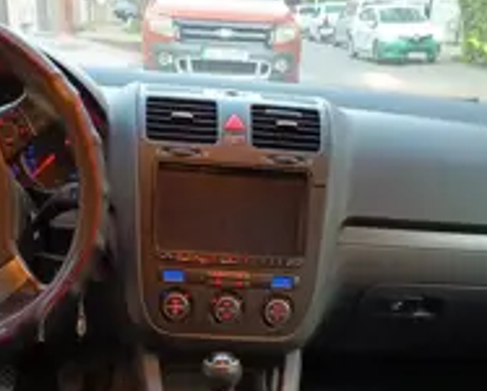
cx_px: 227
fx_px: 721
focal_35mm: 50
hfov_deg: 37.3
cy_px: 459
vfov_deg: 27.1
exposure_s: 1/16.7
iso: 1670
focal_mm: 5.27
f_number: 1.7
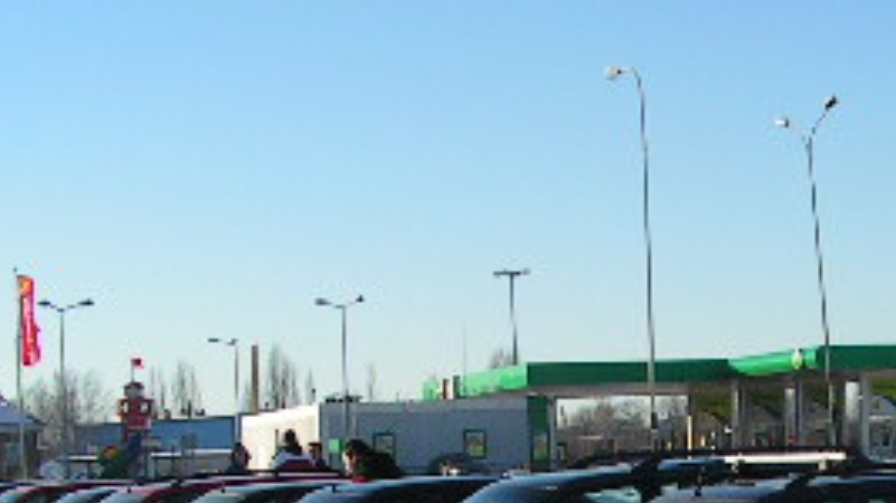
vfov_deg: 12.6
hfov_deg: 22.3
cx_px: 762
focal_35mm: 94
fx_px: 2233
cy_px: 604
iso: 100
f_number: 3.2
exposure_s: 1/1250
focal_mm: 6
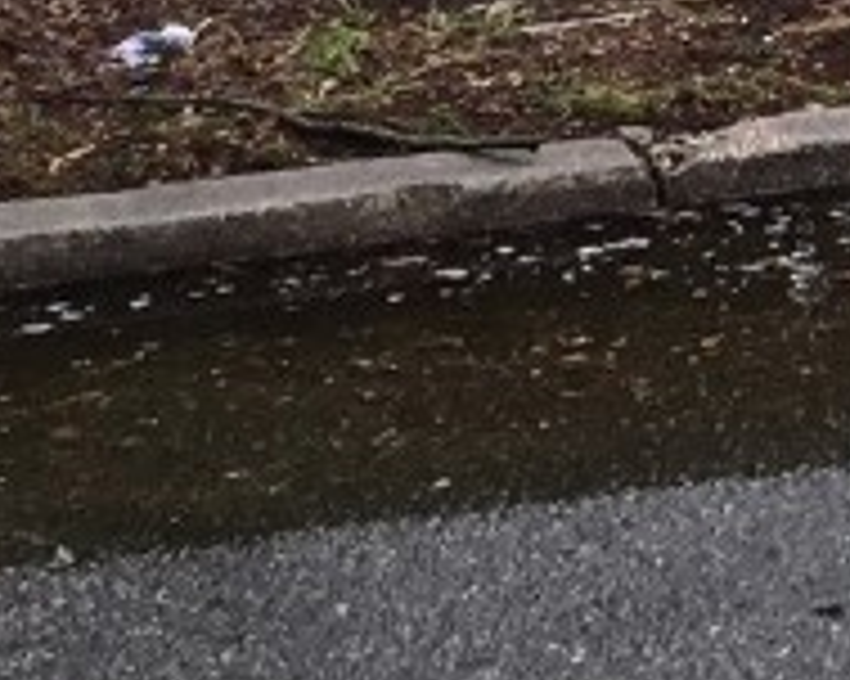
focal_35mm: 164
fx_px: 4124
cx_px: 1201
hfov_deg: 11.4
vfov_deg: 8.6
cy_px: -910
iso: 25
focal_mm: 3.3
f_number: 2.4
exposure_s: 1/438
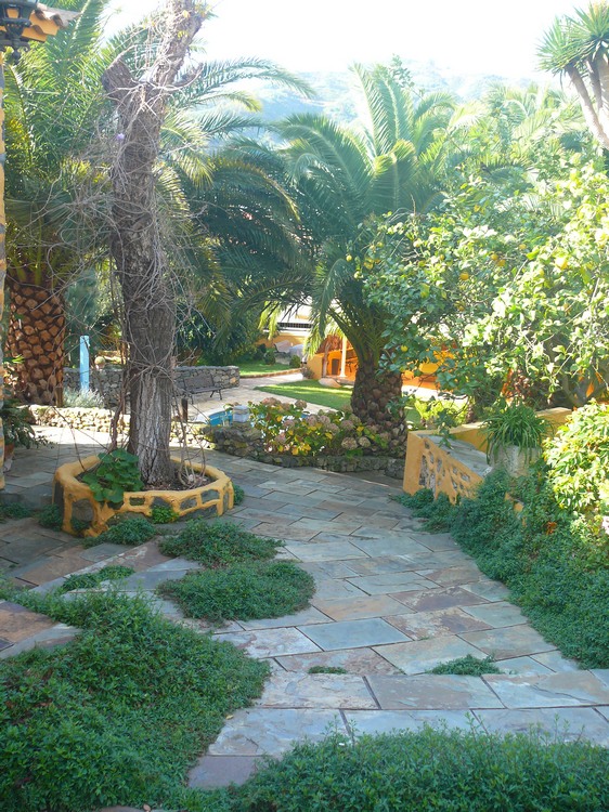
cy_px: 406
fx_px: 821
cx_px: 304
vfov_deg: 52.6
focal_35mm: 35
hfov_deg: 40.7
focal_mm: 7.4
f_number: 2.8
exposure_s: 1/40
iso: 100
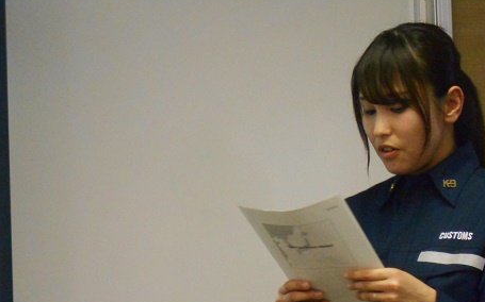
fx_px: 2563
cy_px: 250
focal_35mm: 194
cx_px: 323
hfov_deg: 10.8
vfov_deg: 6.7
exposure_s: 1/25
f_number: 6.5
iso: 800
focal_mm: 23
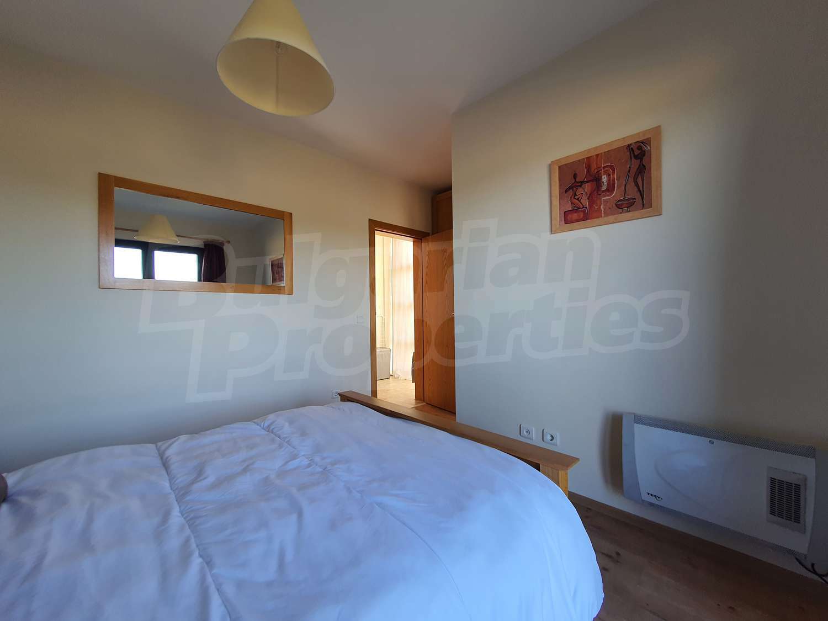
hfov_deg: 106.2
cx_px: 414
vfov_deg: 89.9
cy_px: 310
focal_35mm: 13
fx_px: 311
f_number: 2.2
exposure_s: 1/50
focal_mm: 1.8
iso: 50
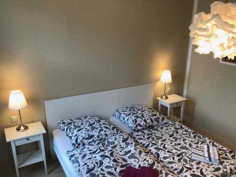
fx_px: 211
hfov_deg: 58.3
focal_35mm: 31
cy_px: 97
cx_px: 127
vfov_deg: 45.4
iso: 25
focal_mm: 3.99
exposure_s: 1/33
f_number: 1.8
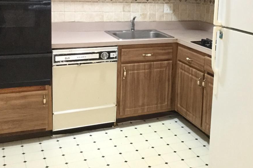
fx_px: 372
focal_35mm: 53
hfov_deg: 36.8
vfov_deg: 25.0
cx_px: 182
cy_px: 31
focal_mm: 3.3
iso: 200
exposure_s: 1/20
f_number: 2.4
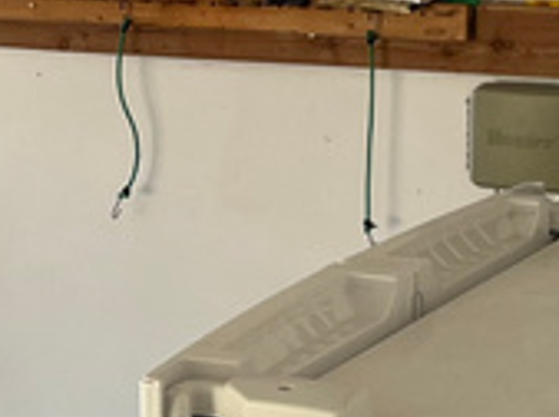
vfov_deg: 9.4
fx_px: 2546
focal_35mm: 158
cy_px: 162
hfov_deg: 12.3
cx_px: -69
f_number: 1.6
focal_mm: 5.1
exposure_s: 1/122
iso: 64
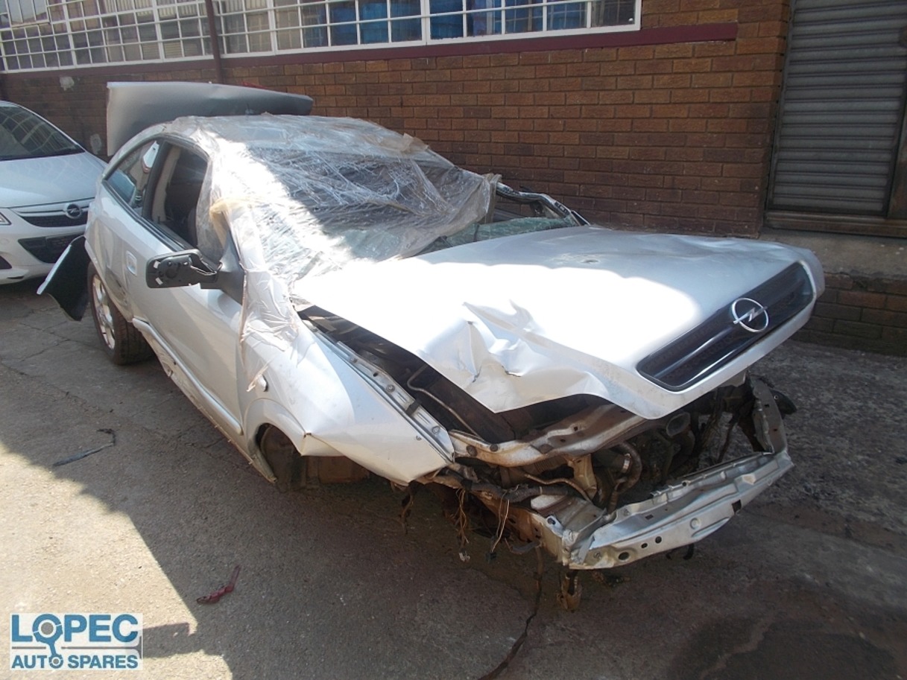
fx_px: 681
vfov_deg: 53.1
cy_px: 340
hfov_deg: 67.3
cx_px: 454
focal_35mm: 26
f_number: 3.2
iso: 80
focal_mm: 4.6
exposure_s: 1/400
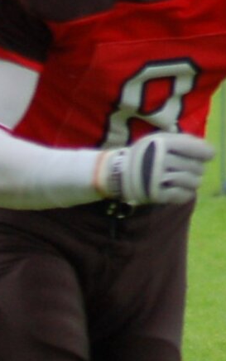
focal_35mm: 1039
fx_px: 10221
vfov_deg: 2.0
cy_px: 489
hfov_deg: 1.3
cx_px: -252
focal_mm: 135
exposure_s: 1/500
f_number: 4.5
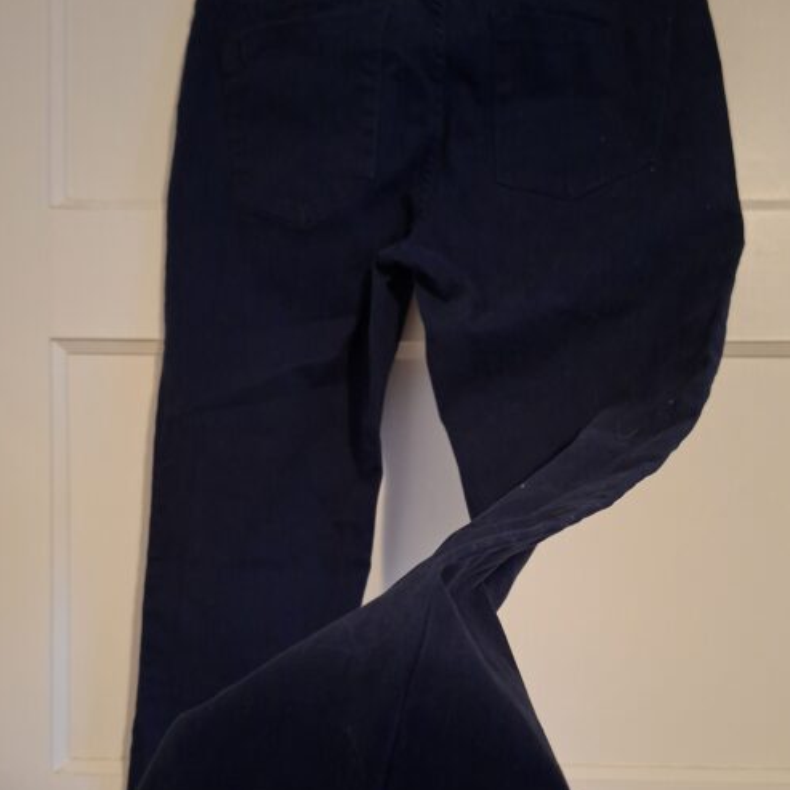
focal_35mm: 33
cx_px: 413
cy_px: 505
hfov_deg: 49.7
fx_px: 852
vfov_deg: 49.2
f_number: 1.8
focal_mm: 5.54
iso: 1000
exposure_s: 1/20
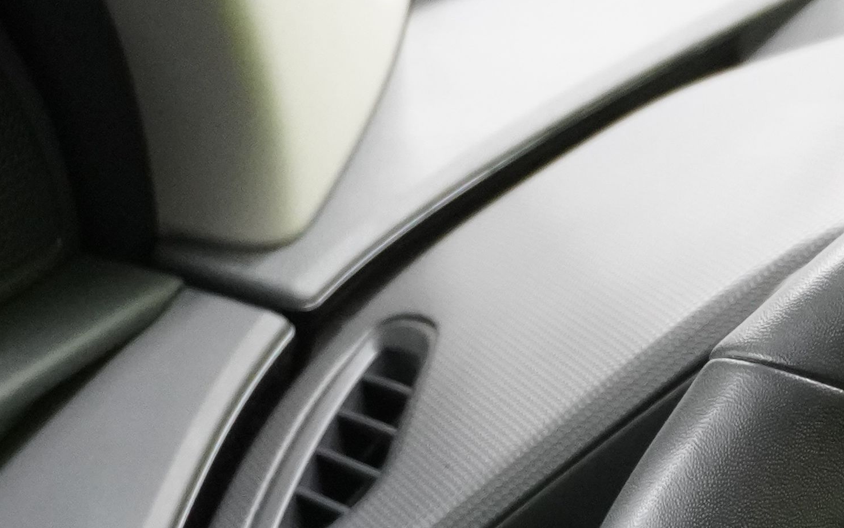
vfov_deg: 8.4
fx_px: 3427
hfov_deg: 12.8
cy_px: 996
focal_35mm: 149
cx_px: 1493
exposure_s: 1/40
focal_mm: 24
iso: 2500
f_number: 4.5
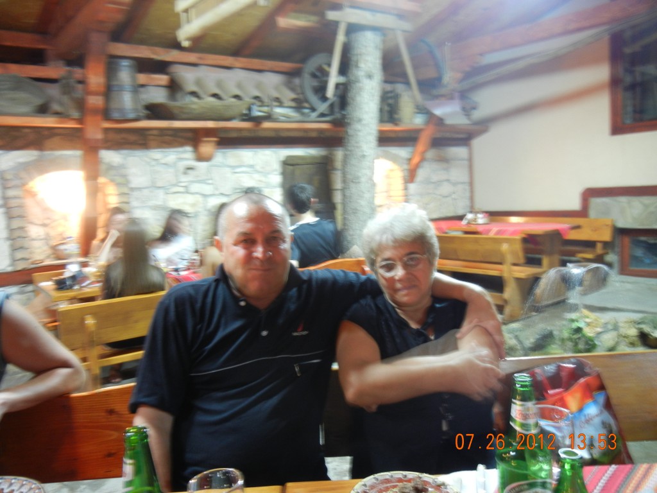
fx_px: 569
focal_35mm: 30
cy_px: 246
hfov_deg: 60.0
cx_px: 328
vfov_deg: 46.8
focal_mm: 5.4
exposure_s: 1
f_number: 3.5
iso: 210
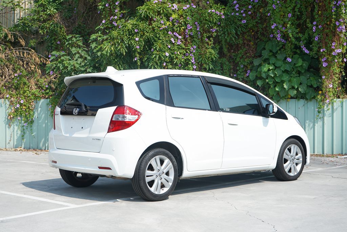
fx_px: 588
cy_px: 116
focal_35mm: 61
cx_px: 174
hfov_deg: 32.9
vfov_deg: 22.3
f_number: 8
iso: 100
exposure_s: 1/200
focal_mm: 61
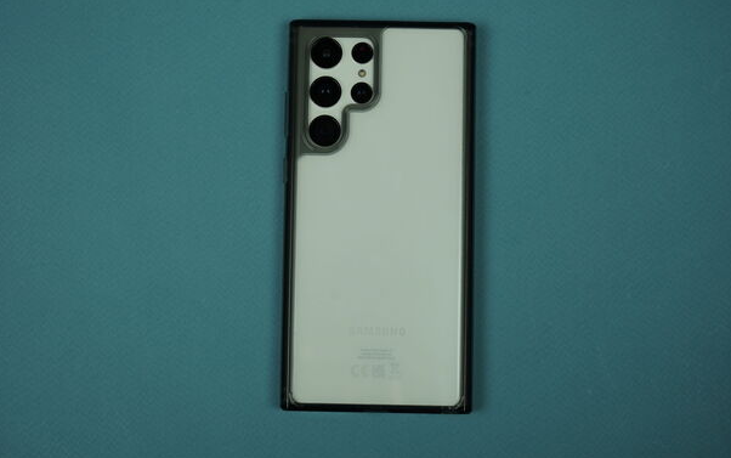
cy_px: 216
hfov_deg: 37.5
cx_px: 364
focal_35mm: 54
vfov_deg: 24.0
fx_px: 1076
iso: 500
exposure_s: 1/200
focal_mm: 52
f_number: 6.3
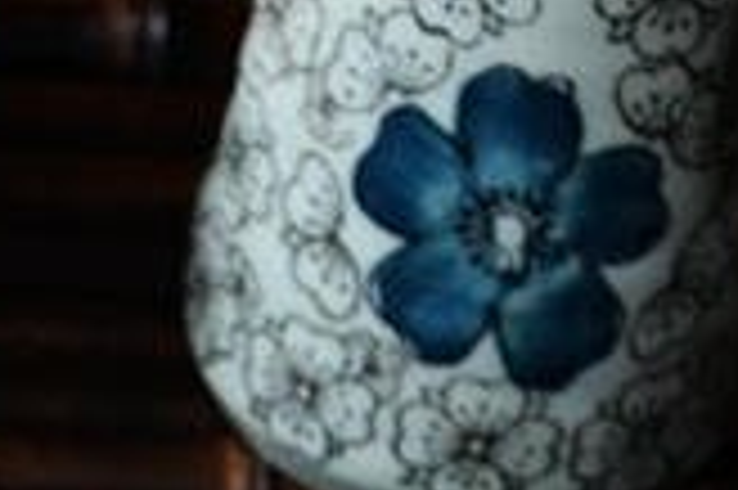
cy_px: 1194
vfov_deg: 3.4
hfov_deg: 5.0
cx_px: -855
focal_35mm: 403
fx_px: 8262
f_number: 5.6
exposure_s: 1/60
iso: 800
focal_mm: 55
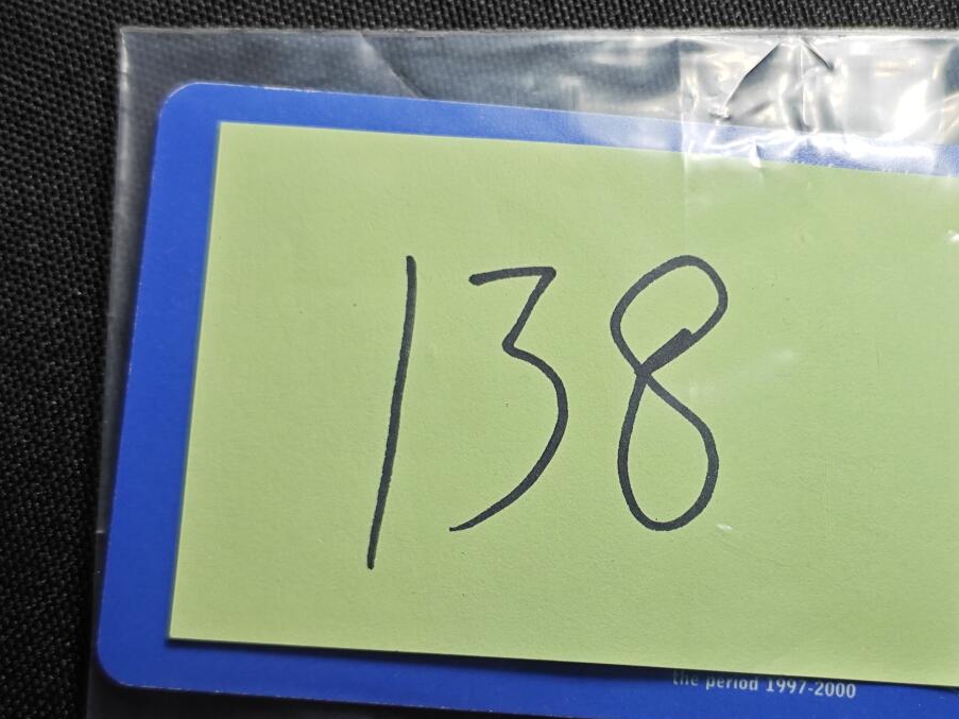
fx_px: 2105
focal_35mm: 76
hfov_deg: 25.4
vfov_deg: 19.4
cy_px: 421
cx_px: 702
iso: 80
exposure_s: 1/100
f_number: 1.6
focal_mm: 5.84
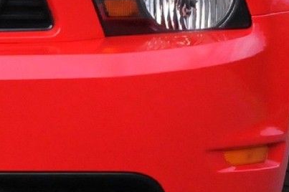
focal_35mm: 800
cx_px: -229
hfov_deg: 2.6
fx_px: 6417
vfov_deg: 1.7
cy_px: -101
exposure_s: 1/320
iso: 2000
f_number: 5.6
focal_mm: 86
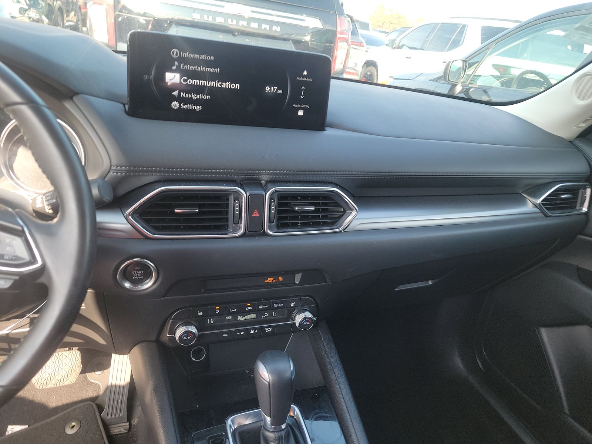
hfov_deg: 71.6
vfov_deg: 56.8
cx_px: 296
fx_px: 410
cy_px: 222
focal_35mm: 24
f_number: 1.8
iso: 65
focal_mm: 6.7
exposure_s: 1/59
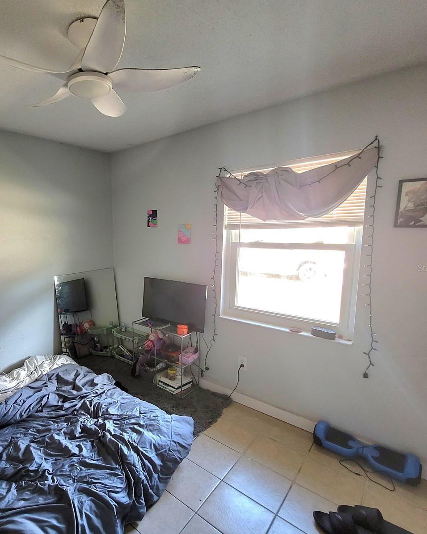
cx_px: 102
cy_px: 267
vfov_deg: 89.6
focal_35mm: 17
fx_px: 269
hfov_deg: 71.3
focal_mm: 2.2
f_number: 2.2
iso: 320
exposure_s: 1/30
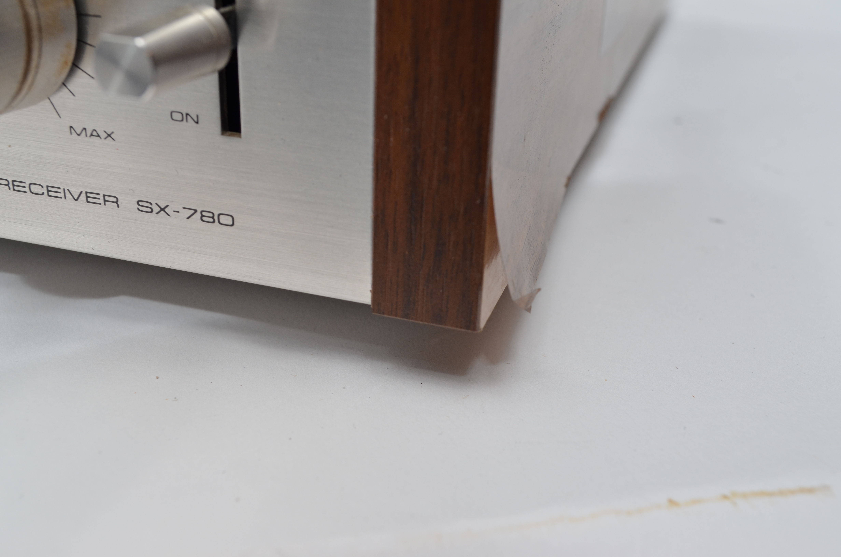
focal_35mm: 45
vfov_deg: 29.7
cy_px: 278
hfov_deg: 43.7
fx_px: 1049
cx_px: 420
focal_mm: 30
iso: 250
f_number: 8
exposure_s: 1/125
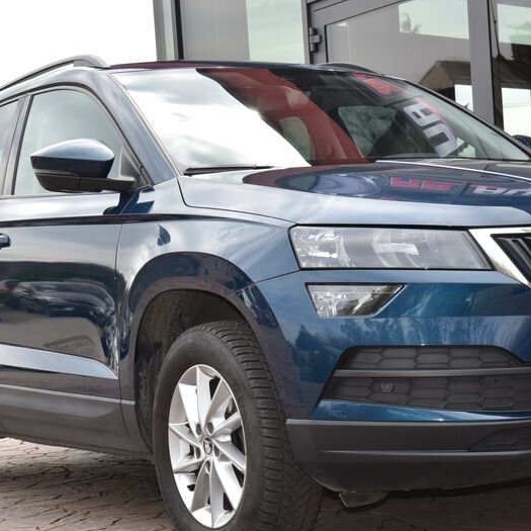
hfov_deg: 20.8
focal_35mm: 83
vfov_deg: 20.9
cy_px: 272
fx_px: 1440
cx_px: 349
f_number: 11
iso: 500
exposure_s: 1/200
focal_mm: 50
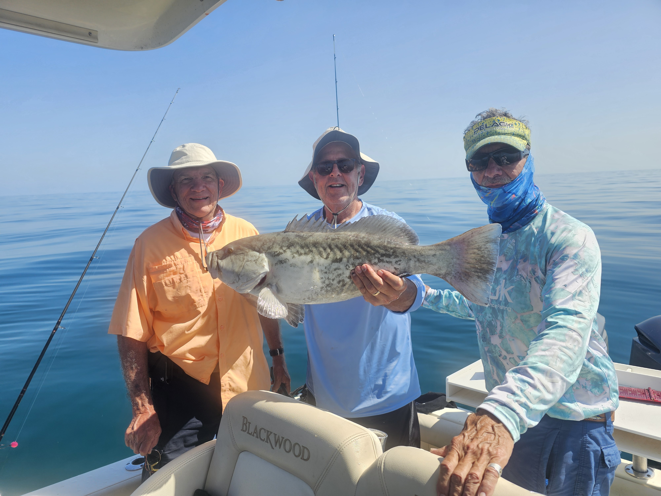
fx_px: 439
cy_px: 248
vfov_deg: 58.9
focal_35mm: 23
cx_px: 330
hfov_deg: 73.9
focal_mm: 6.3
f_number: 1.7
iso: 10
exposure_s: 1/483
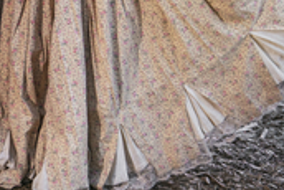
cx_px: -152
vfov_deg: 12.2
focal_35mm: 108
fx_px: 853
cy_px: -74
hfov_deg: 17.0
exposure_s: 1/250
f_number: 5
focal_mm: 29
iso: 800
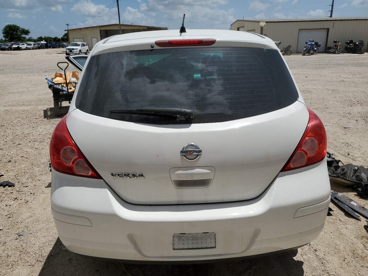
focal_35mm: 26
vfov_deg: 53.1
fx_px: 276
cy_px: 138
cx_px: 184
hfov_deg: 67.3
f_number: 1.5
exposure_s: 1/10000
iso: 51
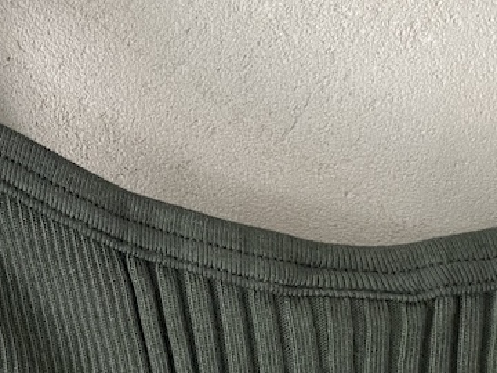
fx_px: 1106
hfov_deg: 24.3
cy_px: 204
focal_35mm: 77
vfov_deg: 19.1
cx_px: 11
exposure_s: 1/66
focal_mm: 4.25
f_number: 1.8
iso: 125
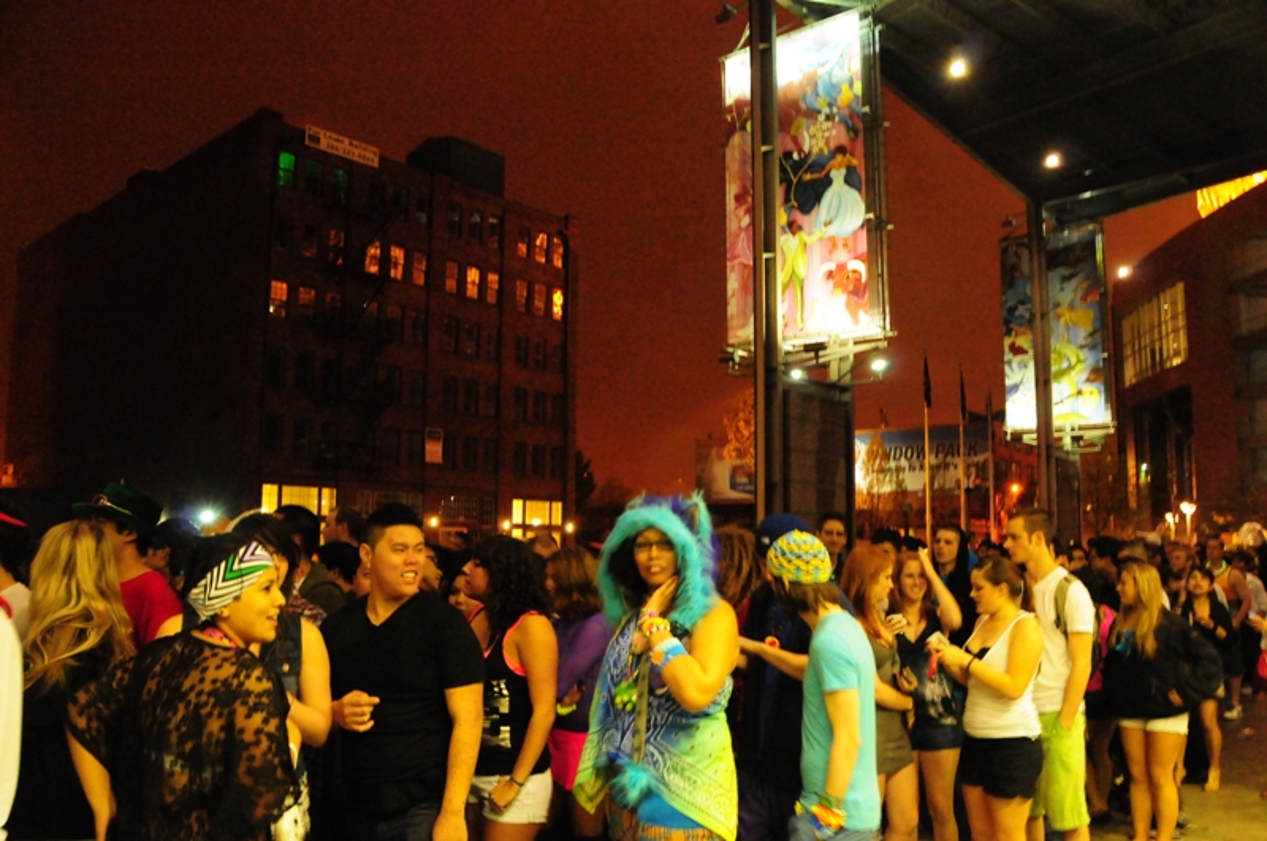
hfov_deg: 67.5
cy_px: 420
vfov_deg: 47.8
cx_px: 634
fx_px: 949
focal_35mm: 27
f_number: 7.1
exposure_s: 1/10
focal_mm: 18
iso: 3200
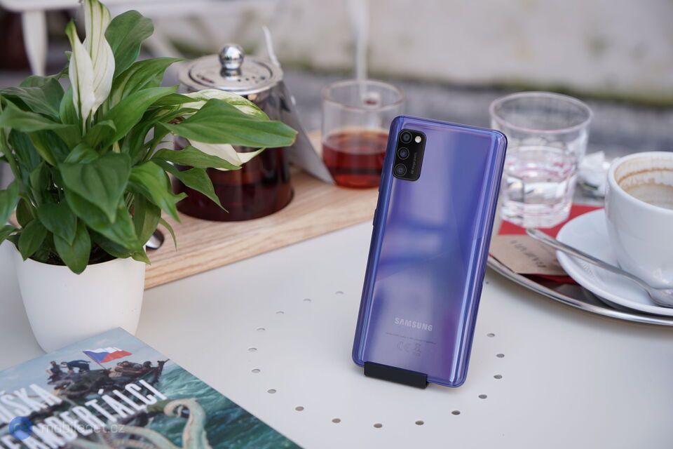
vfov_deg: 20.0
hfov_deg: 29.7
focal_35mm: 68
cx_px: 336
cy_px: 224
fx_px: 1271
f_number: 5
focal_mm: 68
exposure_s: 1/125
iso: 100
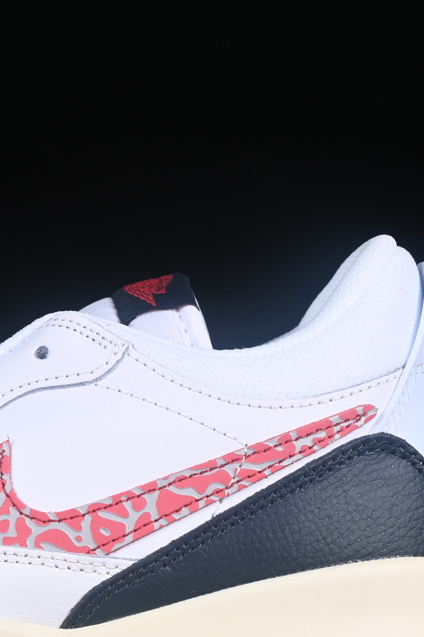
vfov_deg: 11.7
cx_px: -55
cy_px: 436
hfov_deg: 7.8
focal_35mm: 175
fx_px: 3092
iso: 160
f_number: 8
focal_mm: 50
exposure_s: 1/80
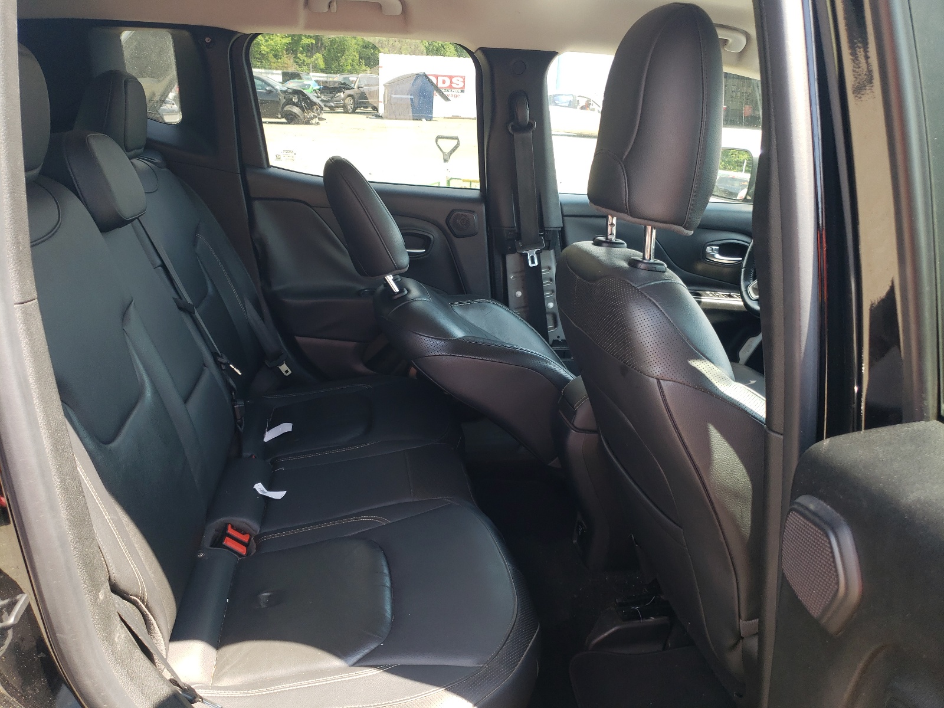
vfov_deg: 53.1
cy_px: 354
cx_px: 472
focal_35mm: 26
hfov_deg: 67.3
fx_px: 709
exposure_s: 1/161
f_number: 1.5
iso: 50
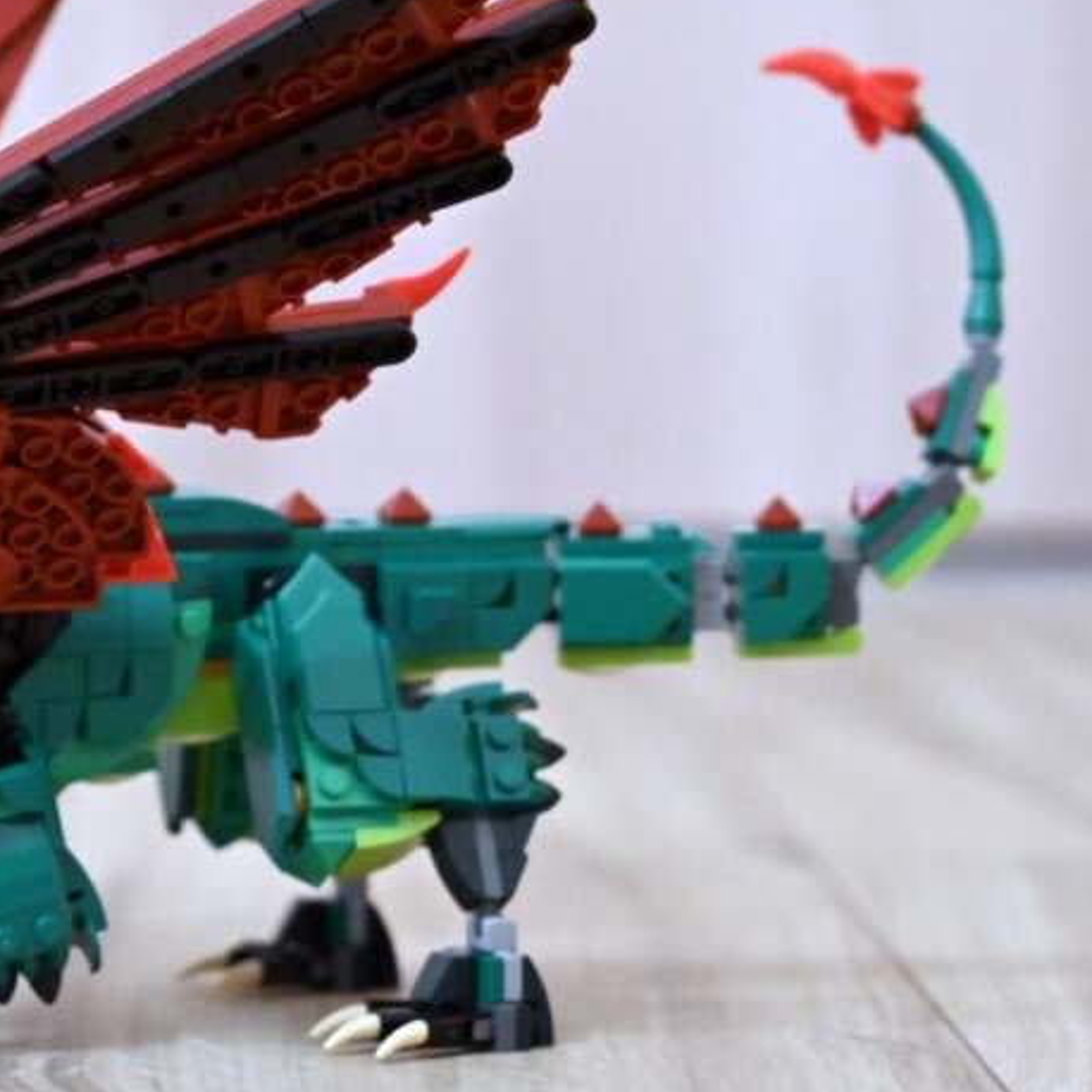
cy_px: 366
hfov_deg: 8.2
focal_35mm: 214
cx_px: 110
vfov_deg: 8.2
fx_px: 7636
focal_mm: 75
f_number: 2.8
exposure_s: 1/40
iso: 5000
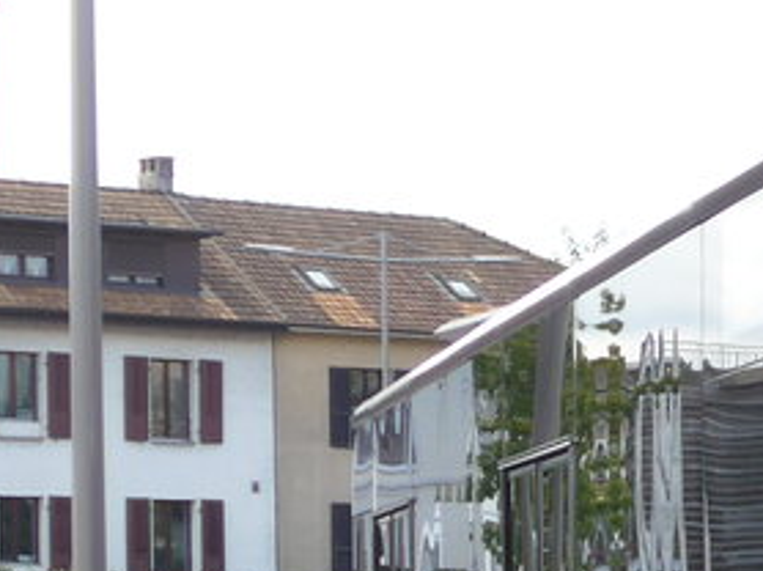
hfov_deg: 9.7
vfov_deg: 7.7
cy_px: 791
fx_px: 4184
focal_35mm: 190
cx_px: 1531
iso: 80
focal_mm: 9
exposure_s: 1/400
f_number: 2.8
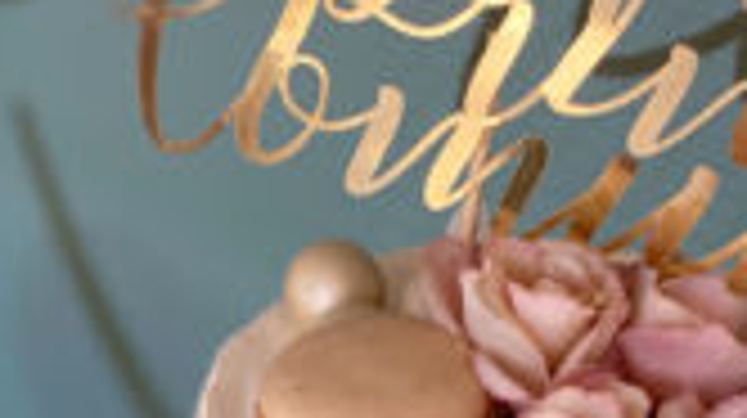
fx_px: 2909
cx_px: 596
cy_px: 748
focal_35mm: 147
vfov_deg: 8.0
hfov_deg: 14.6
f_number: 2
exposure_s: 1/239
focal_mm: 6
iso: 20
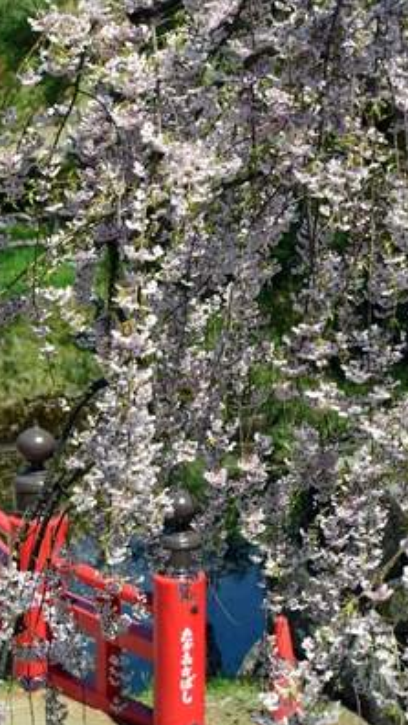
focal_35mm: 180
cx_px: 202
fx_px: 3459
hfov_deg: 6.8
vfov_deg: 12.0
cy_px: 364
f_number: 10
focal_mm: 170
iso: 400
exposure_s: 1/400
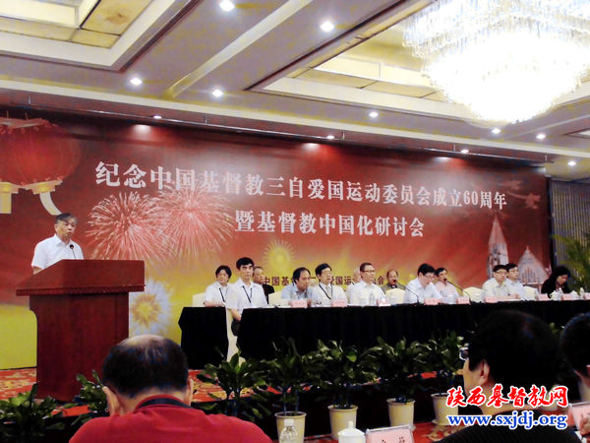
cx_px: 295
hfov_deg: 50.1
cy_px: 222
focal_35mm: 37
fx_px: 631
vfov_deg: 38.7
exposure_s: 1/25
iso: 800
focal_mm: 6.61
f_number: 3.6
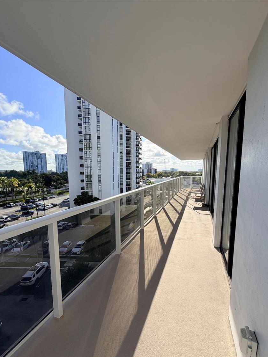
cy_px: 190
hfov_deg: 81.7
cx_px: 131
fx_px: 155
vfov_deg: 98.0
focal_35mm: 15
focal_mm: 2.22
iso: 32
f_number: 2.2
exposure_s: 1/1001
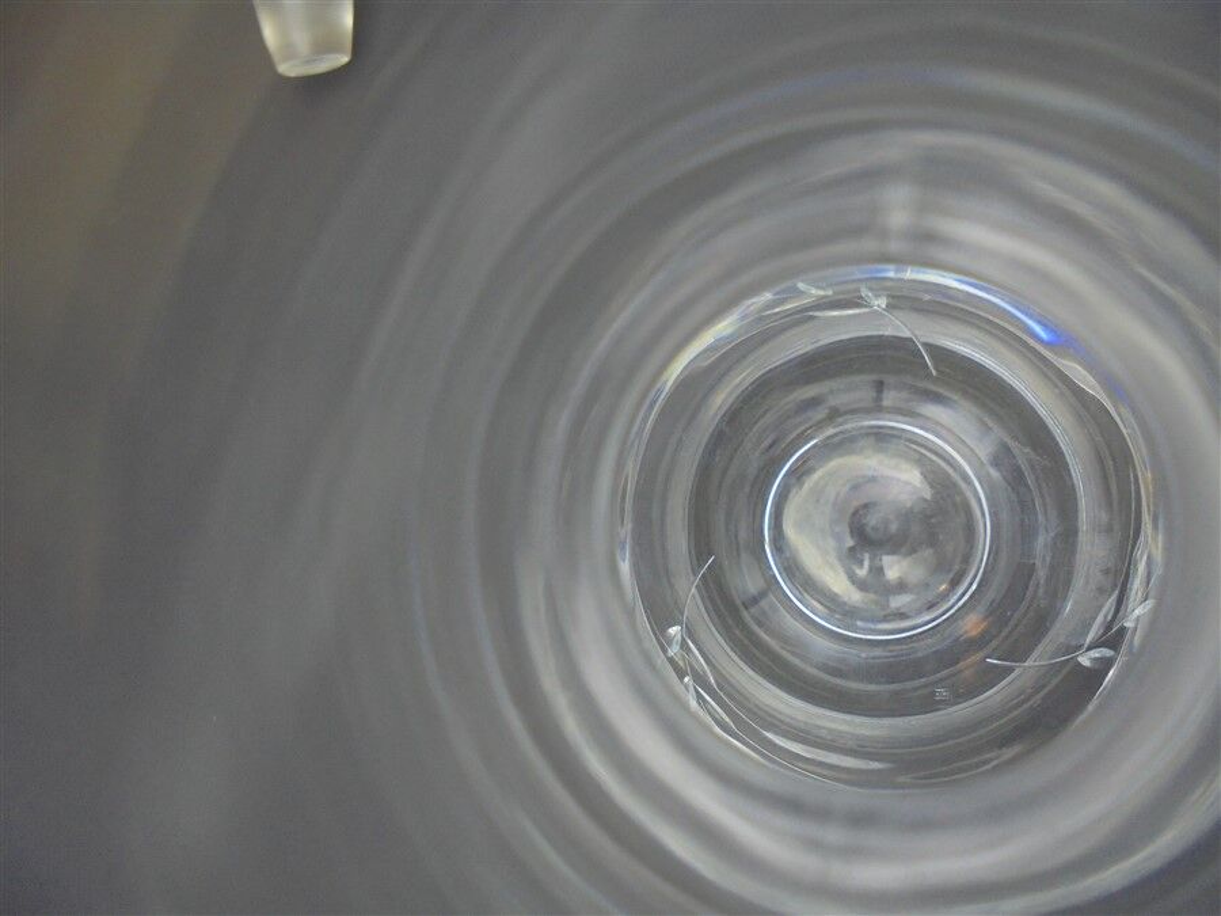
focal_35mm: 26
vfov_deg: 53.1
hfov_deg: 67.3
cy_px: 458
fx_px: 917
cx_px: 610
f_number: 3.5
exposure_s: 1/30
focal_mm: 4.6
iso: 250
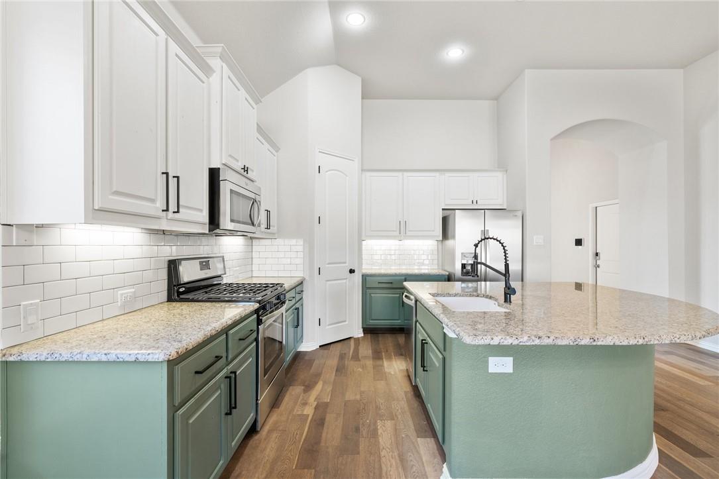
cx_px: 360
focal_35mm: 16
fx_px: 319
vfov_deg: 73.7
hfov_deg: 96.7
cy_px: 240
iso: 800
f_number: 8
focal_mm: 16
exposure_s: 1/4
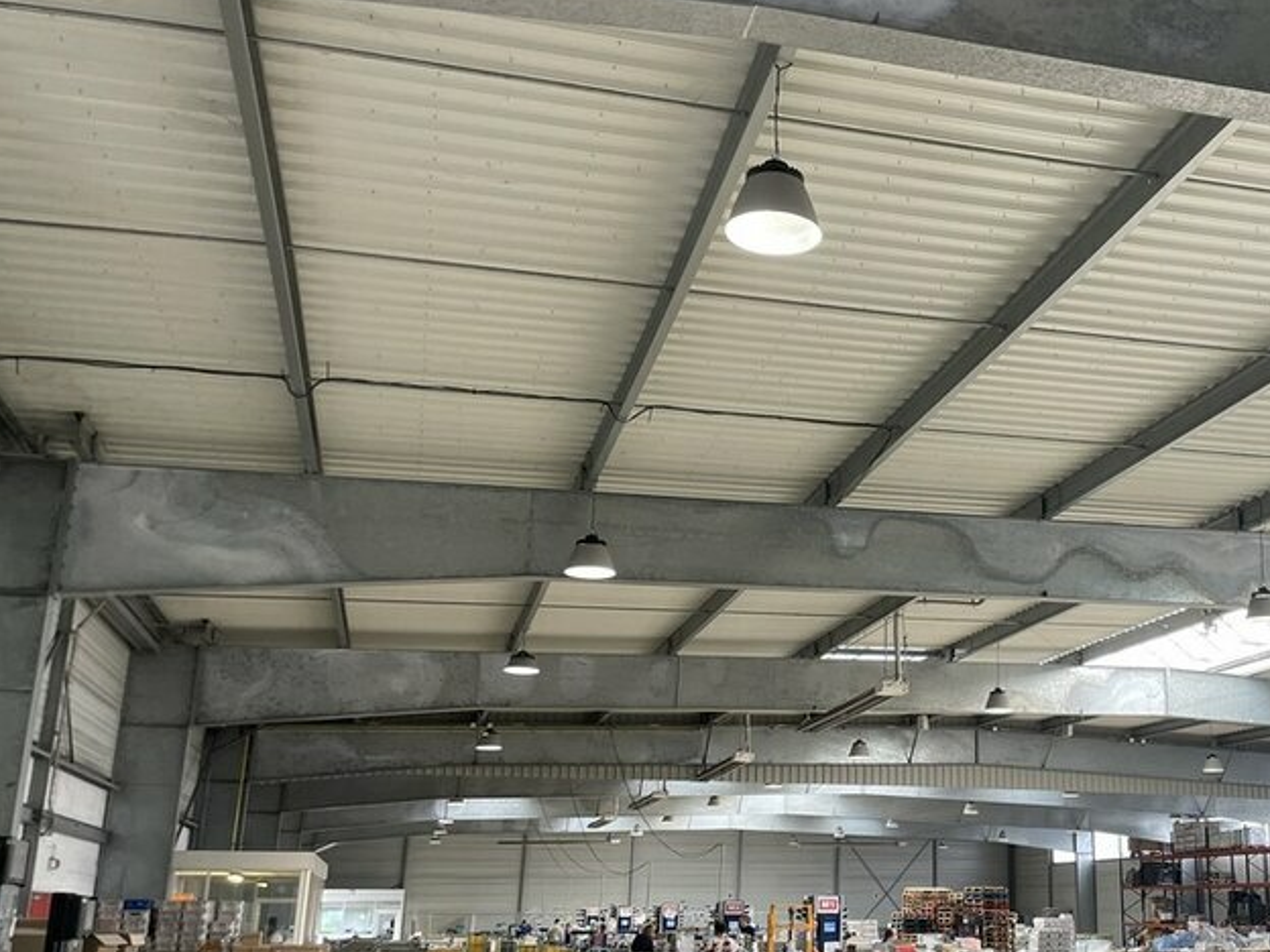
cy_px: 519
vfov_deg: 35.9
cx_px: 944
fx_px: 1468
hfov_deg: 45.3
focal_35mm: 40
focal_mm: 4.2
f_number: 1.6
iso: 100
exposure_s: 1/121
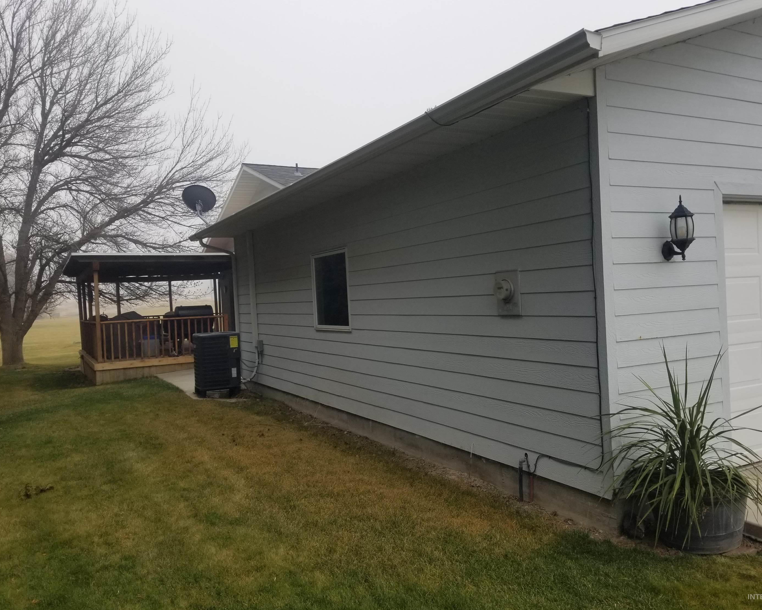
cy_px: 310
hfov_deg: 62.2
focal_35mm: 28
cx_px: 391
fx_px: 631
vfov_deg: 51.5
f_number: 1.7
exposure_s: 1/634
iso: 50
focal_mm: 4.3
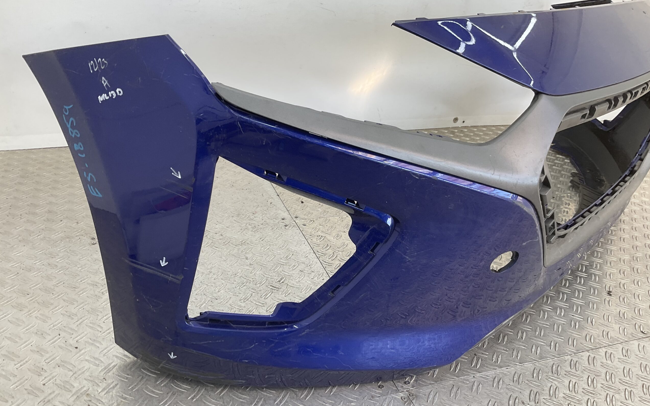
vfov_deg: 40.6
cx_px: 327
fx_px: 549
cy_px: 211
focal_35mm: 31
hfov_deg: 61.2
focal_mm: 3
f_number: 1.8
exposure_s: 1/120
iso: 25
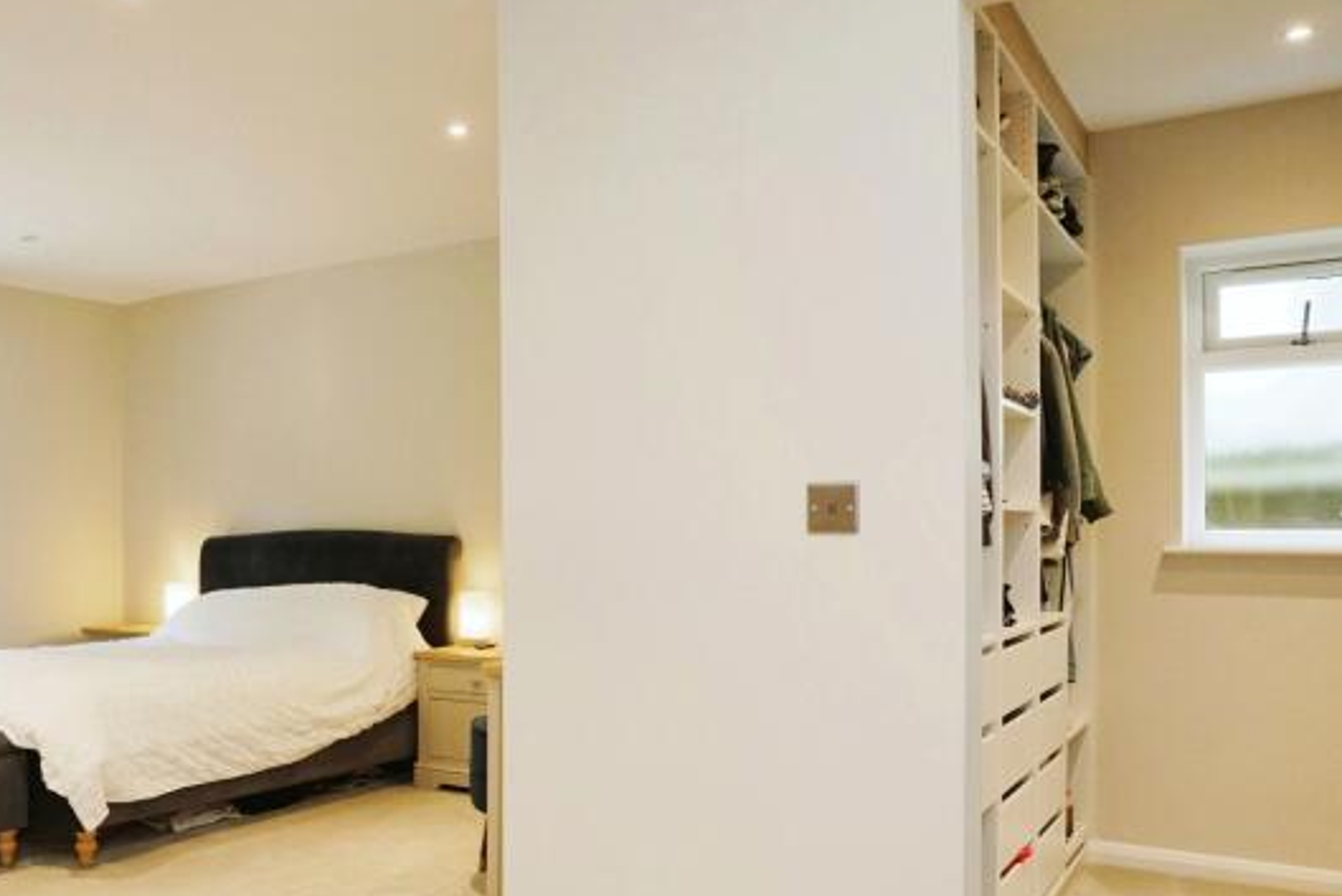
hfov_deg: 58.2
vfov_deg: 41.8
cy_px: 595
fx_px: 1156
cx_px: 393
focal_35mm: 31
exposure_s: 1/60
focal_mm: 16
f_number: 8
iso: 2000
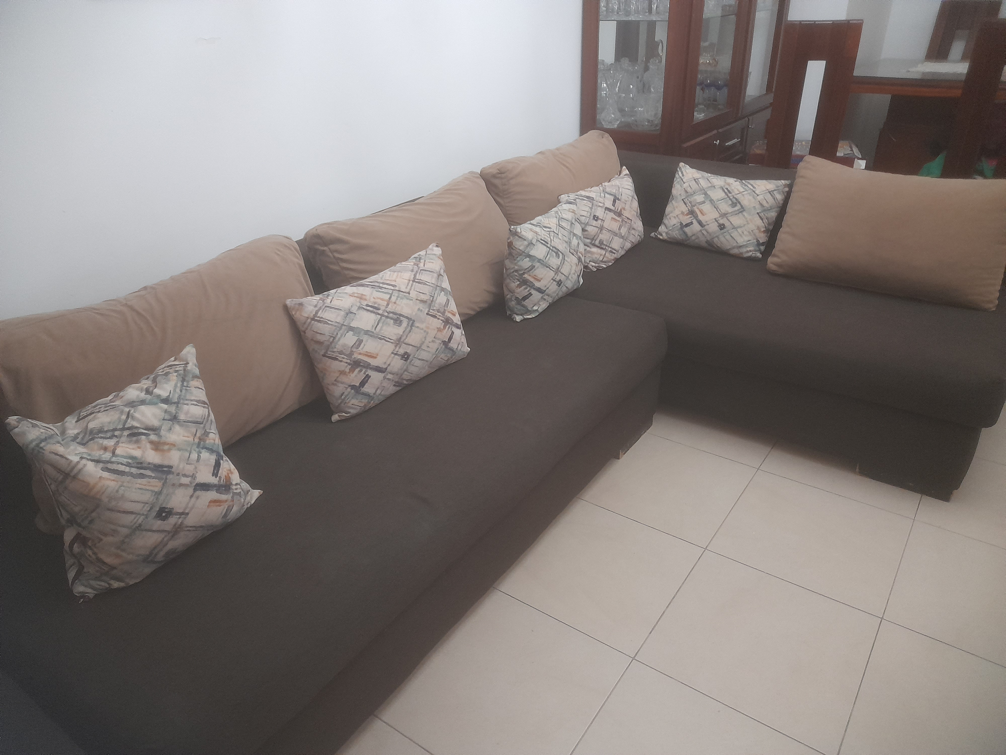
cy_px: 378
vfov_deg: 54.9
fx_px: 727
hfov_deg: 69.4
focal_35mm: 25
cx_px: 503
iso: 400
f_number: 2
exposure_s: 1/25
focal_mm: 4.6
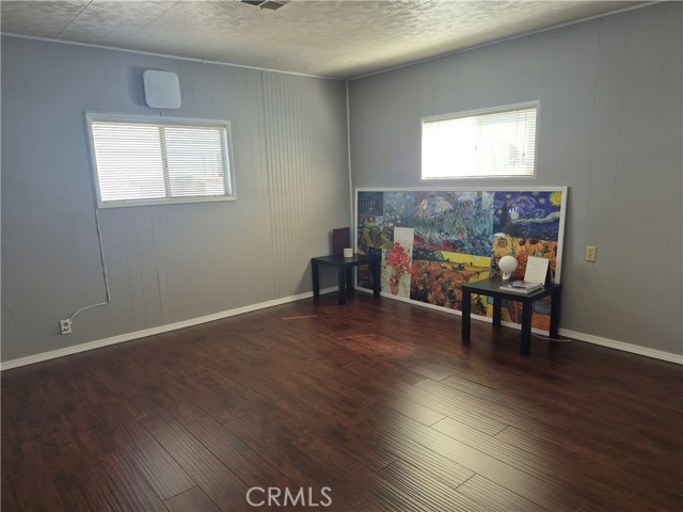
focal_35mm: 23
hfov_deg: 73.9
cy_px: 256
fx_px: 454
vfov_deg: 58.9
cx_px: 342
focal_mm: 5.4
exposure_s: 1/180
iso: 200
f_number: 1.8
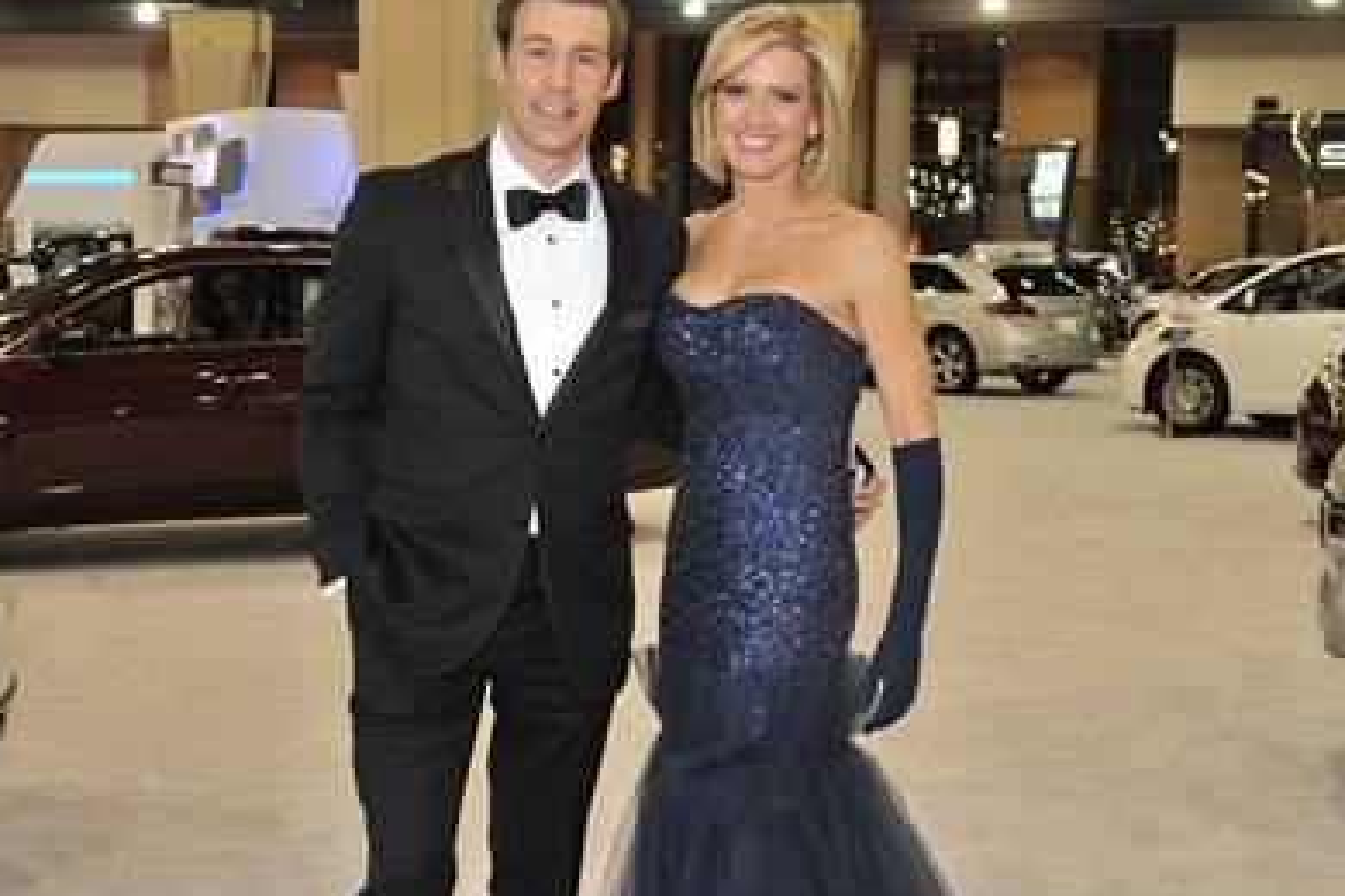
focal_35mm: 62
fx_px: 2316
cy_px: 462
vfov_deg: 21.9
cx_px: 700
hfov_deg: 32.4
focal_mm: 44
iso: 1600
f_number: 7.1
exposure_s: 1/100
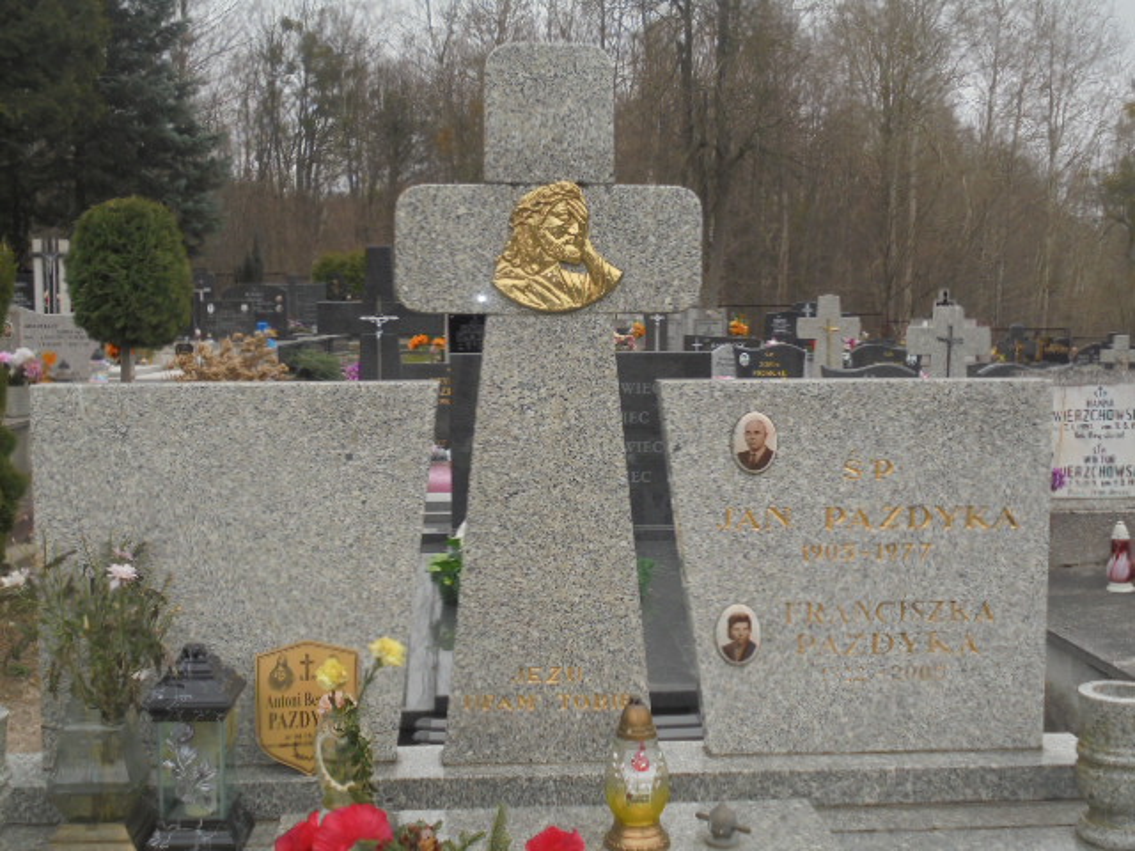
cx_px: 568
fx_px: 1410
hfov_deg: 43.9
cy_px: 426
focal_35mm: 43
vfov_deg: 33.6
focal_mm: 7.8
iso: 100
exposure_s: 1/320
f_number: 4.5
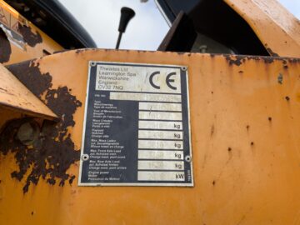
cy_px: 112
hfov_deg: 61.7
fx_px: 251
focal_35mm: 29
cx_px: 150
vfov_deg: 48.2
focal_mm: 3
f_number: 1.8
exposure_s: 1/524
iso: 16
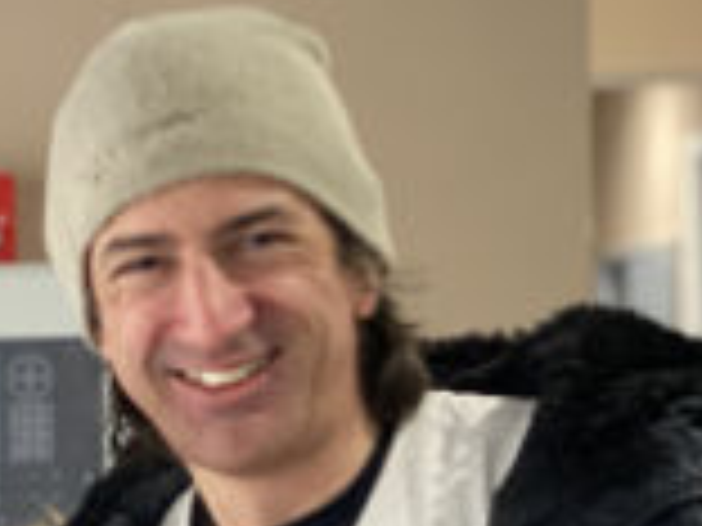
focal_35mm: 167
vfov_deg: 8.8
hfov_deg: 11.8
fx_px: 3387
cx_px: 68
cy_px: 663
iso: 500
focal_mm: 6
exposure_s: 1/22
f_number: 2
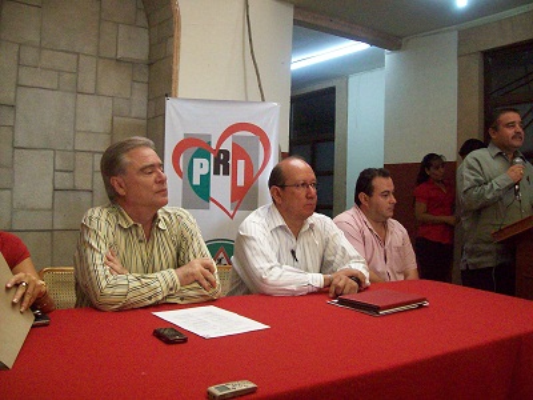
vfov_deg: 39.7
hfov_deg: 51.4
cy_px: 200
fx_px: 554
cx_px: 266
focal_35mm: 36
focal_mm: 6
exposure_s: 1/64
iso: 339
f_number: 2.7
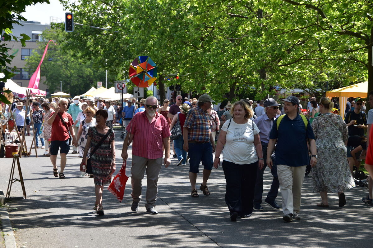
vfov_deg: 11.4
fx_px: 1243
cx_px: 186
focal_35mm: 120
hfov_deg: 17.1
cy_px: 124
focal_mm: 80
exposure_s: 1/640
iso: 320
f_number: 6.3
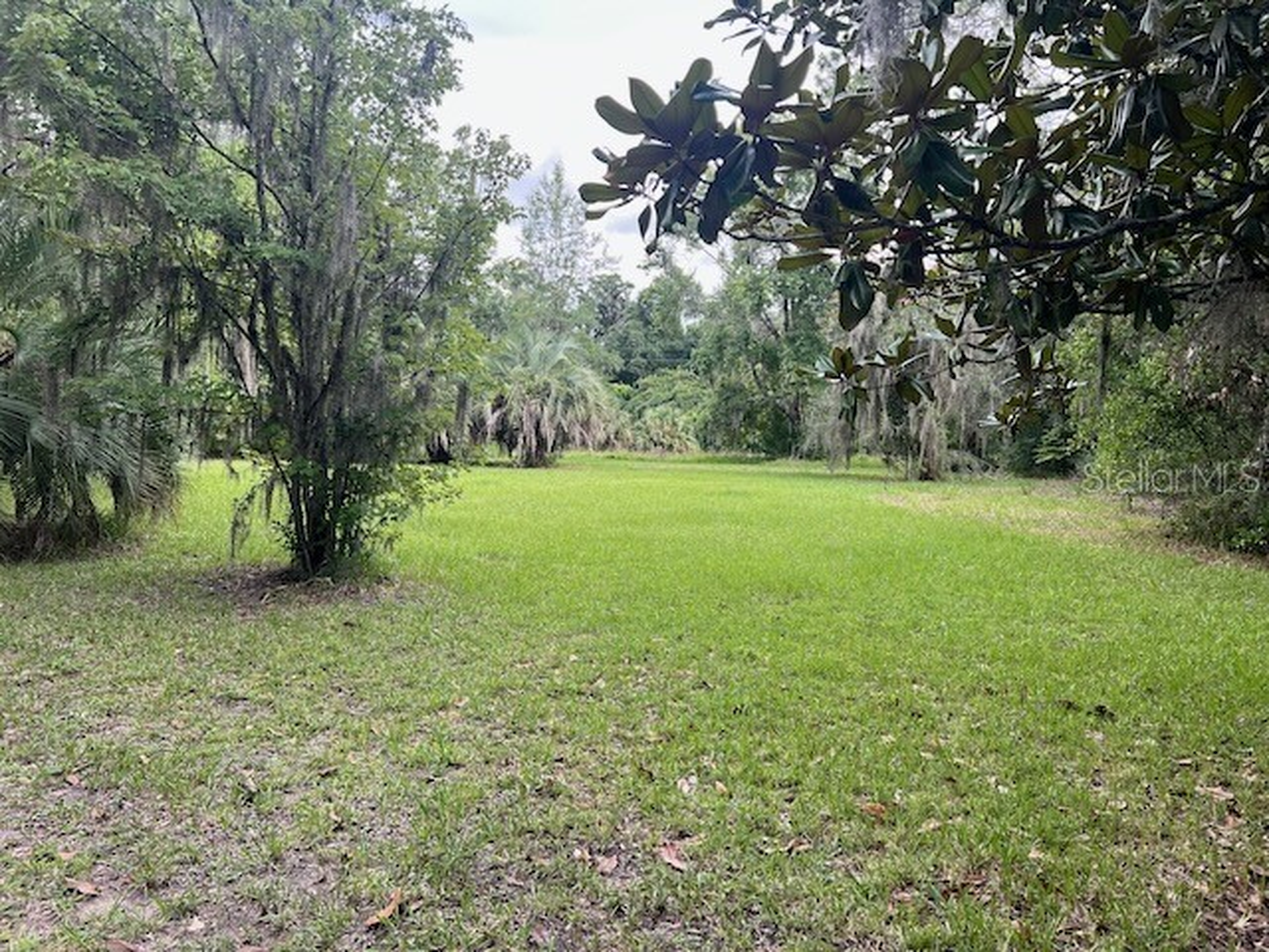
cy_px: 476
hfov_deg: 67.3
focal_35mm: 26
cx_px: 634
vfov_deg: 53.1
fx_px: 953
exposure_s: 1/431
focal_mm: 5.7
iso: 50
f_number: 1.5
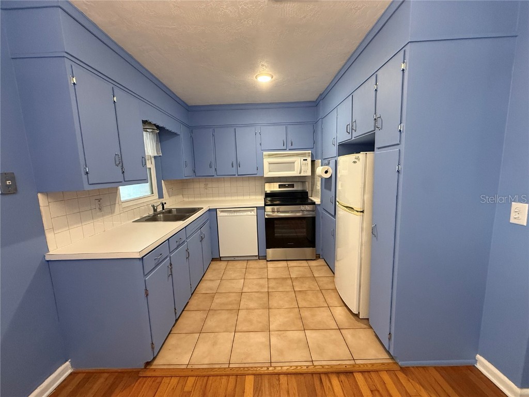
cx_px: 264
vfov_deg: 85.7
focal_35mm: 14
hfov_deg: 102.1
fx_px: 214
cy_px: 198
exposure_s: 1/60
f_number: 2.2
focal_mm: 2.22
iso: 500
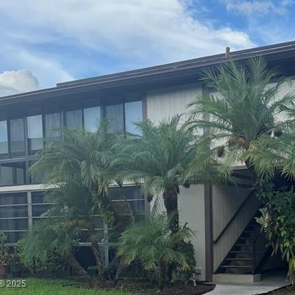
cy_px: 284
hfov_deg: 27.8
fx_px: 588
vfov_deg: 26.8
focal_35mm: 61
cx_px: 215
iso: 80
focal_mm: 6.76
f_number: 1.78
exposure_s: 1/1339
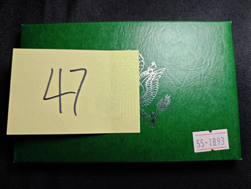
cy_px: 94
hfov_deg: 71.6
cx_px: 126
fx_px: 174
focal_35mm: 24
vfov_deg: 56.8
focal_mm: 5.84
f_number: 1.6
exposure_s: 1/100
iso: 64
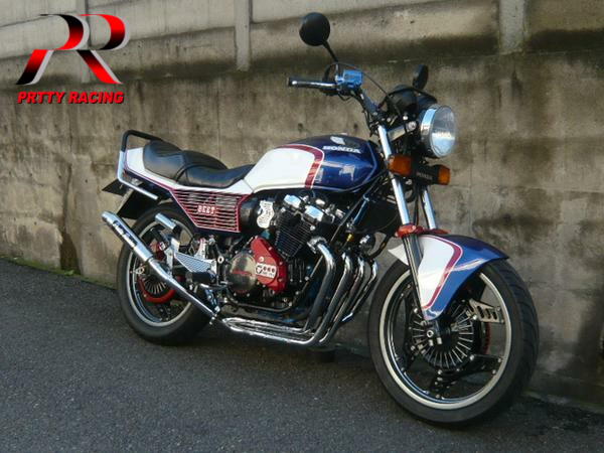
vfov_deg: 39.7
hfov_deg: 51.4
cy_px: 226
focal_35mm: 36
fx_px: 628
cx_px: 302
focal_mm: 4.6
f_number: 2.8
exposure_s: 1/200
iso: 100
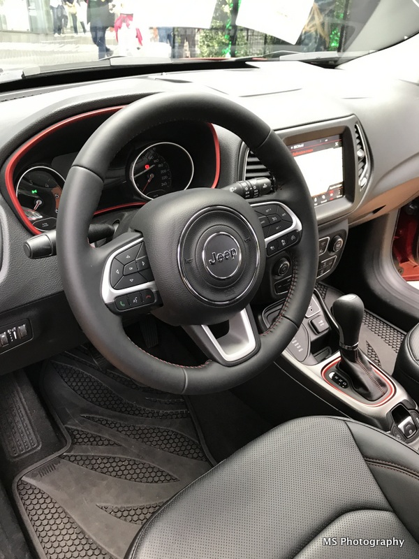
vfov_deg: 63.4
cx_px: 210
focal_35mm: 28
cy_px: 280
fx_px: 452
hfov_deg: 49.7
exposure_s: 1/25
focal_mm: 3.99
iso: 40
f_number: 1.8
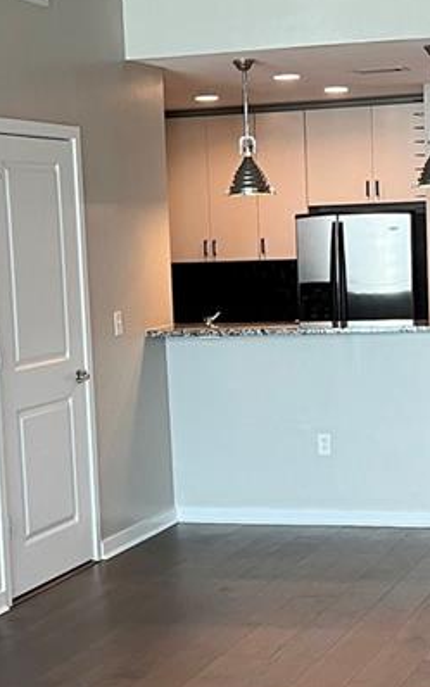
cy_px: 388
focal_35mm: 83
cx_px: 273
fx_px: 1555
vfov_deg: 24.9
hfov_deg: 15.7
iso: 100
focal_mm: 5.7
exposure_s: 1/60
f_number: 1.5
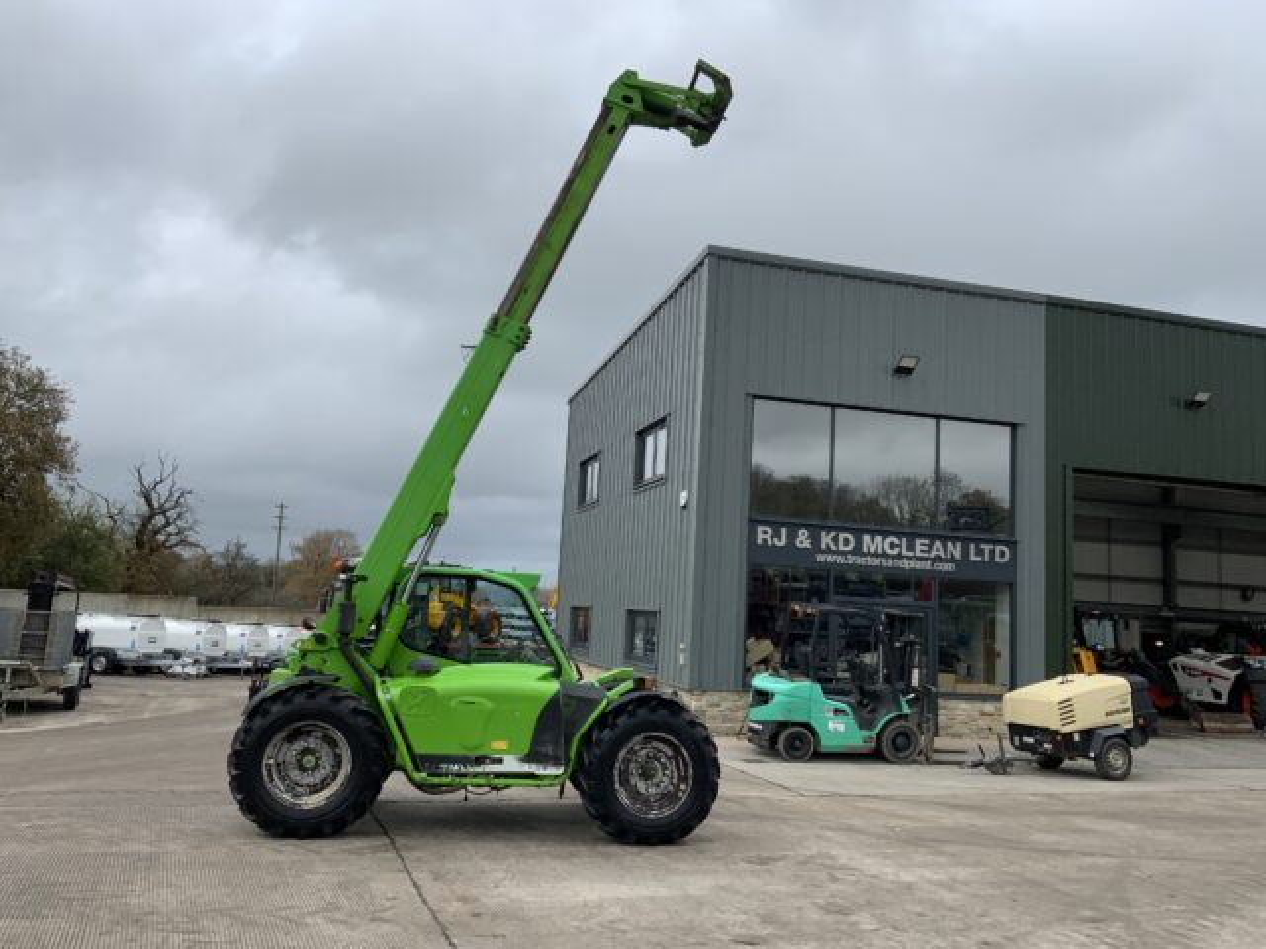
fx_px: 1061
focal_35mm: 29
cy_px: 474
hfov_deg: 61.7
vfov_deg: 48.2
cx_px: 633
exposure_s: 1/691
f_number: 1.8
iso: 16
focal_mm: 3
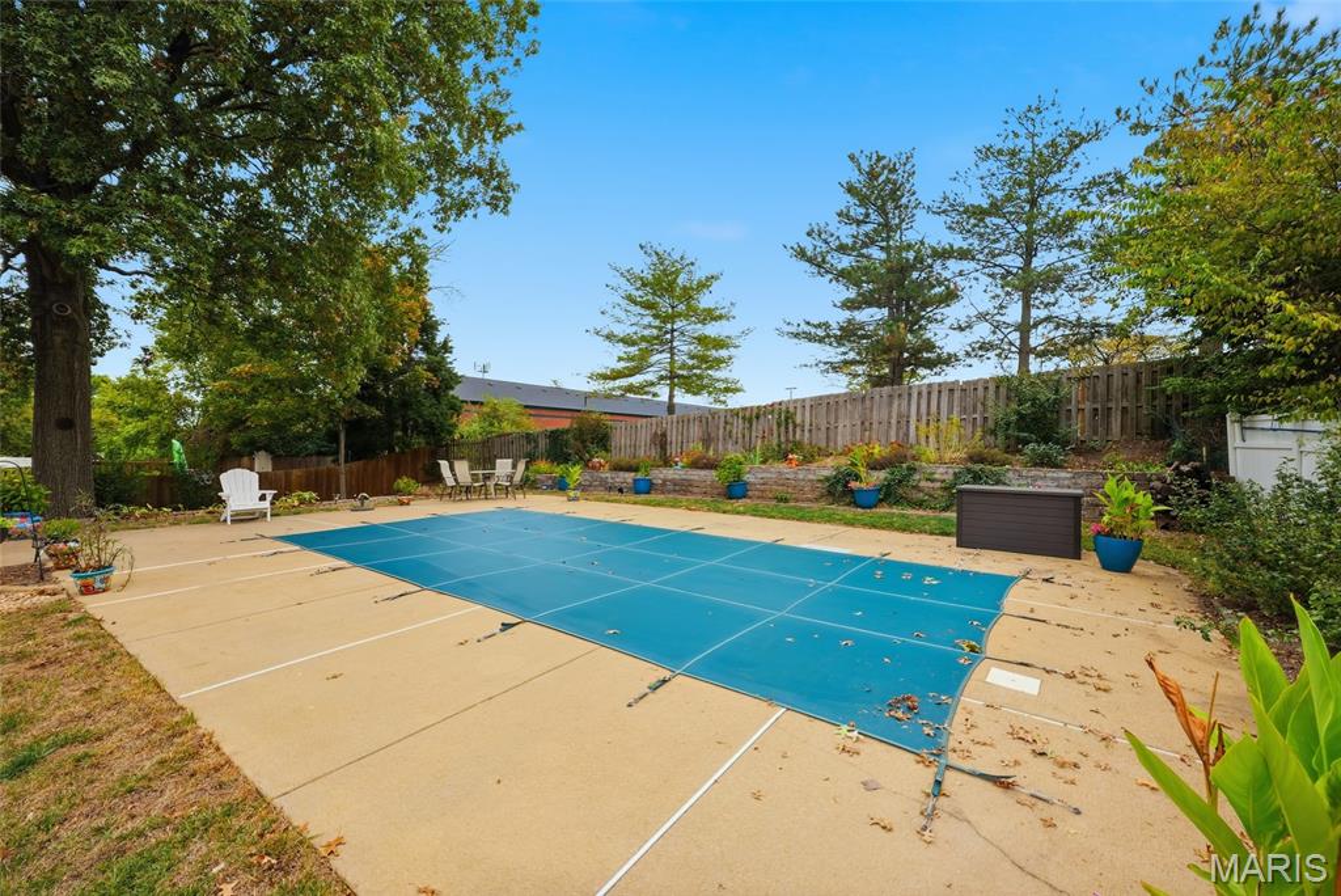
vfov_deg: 81.3
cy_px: 448
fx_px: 522
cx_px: 670
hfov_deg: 104.2
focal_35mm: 14
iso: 400
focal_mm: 14
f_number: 8
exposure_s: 1/2500
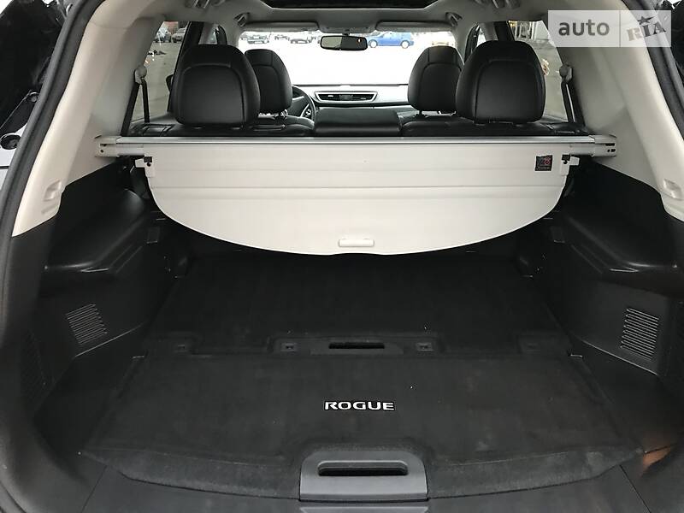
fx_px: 553
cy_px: 256
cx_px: 342
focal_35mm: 28
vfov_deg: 49.7
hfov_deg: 63.4
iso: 100
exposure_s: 1/8
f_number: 1.8
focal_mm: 4
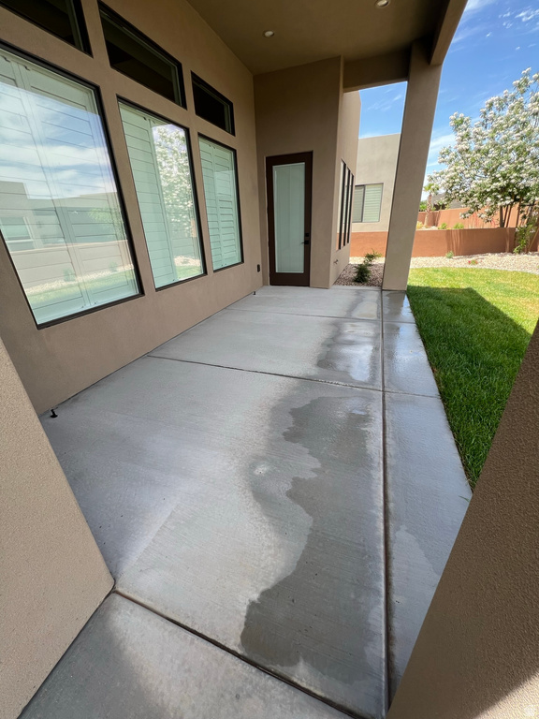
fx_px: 270
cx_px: 270
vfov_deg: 106.2
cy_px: 360
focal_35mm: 13
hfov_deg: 89.9
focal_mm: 1.57
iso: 32
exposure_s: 1/290
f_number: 1.8
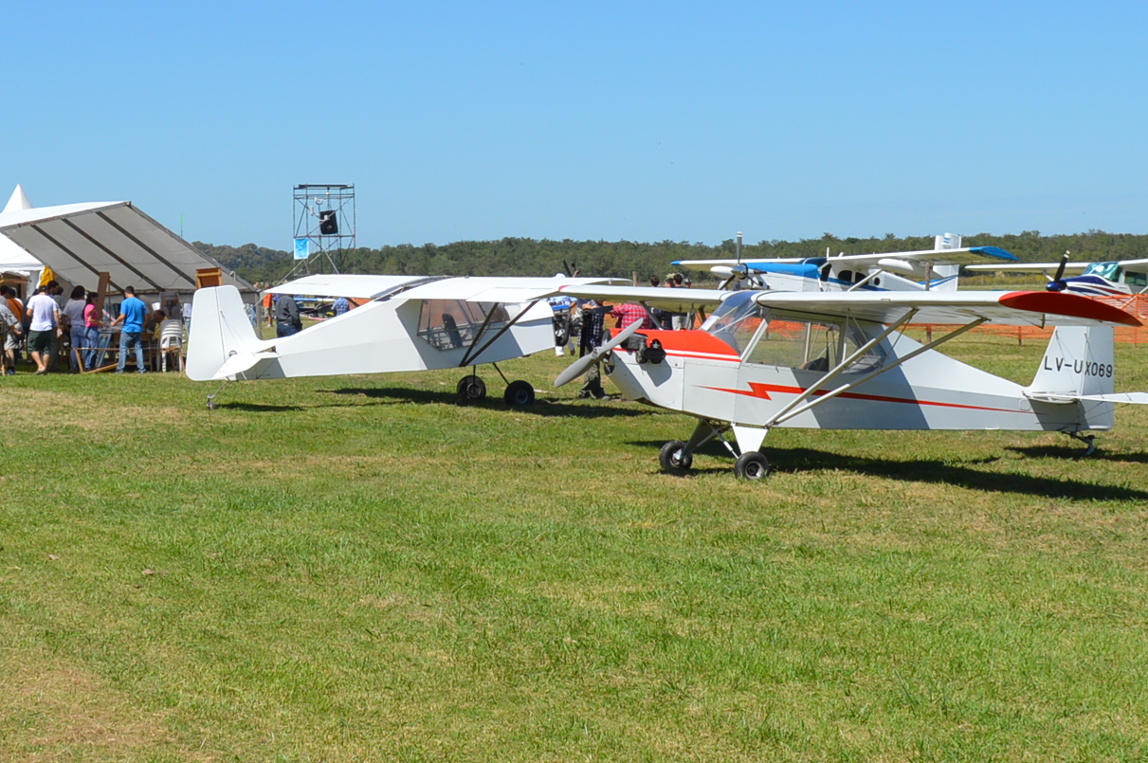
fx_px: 2612
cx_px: 511
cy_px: 292
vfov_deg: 16.6
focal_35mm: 82
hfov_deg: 24.8
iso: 100
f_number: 9
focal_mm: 22
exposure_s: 1/320
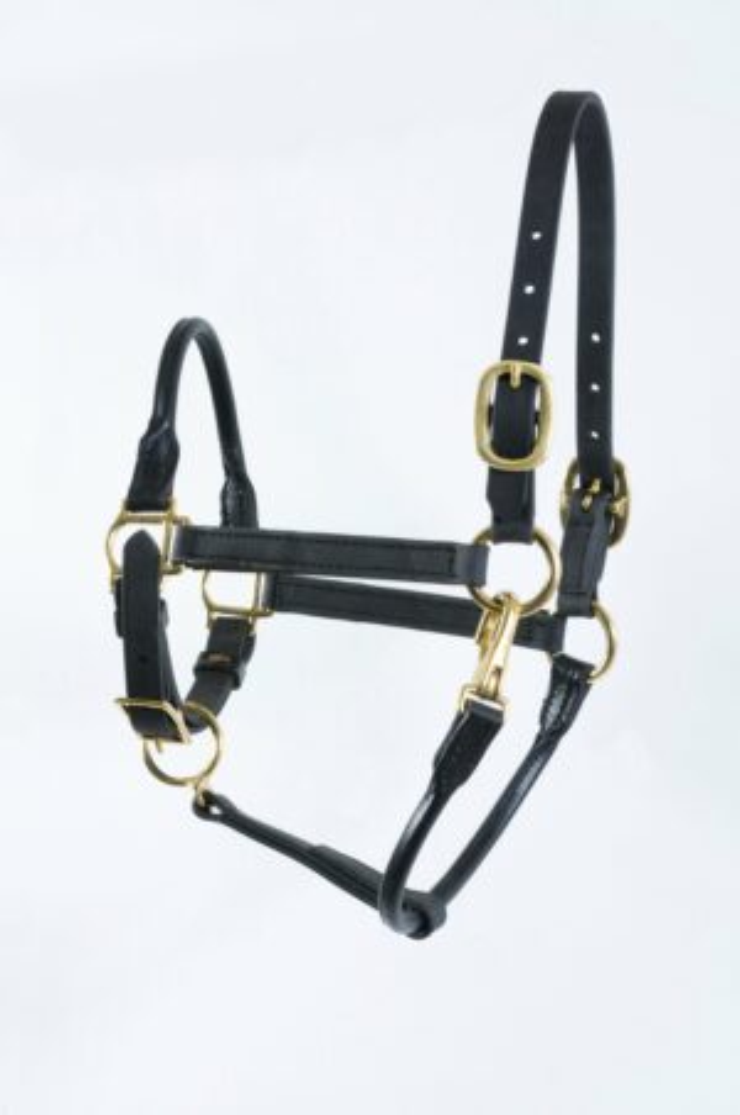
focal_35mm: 105
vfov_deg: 19.5
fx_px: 3247
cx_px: 370
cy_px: 558
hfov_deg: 13.0
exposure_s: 1/125
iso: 200
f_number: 18
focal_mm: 70
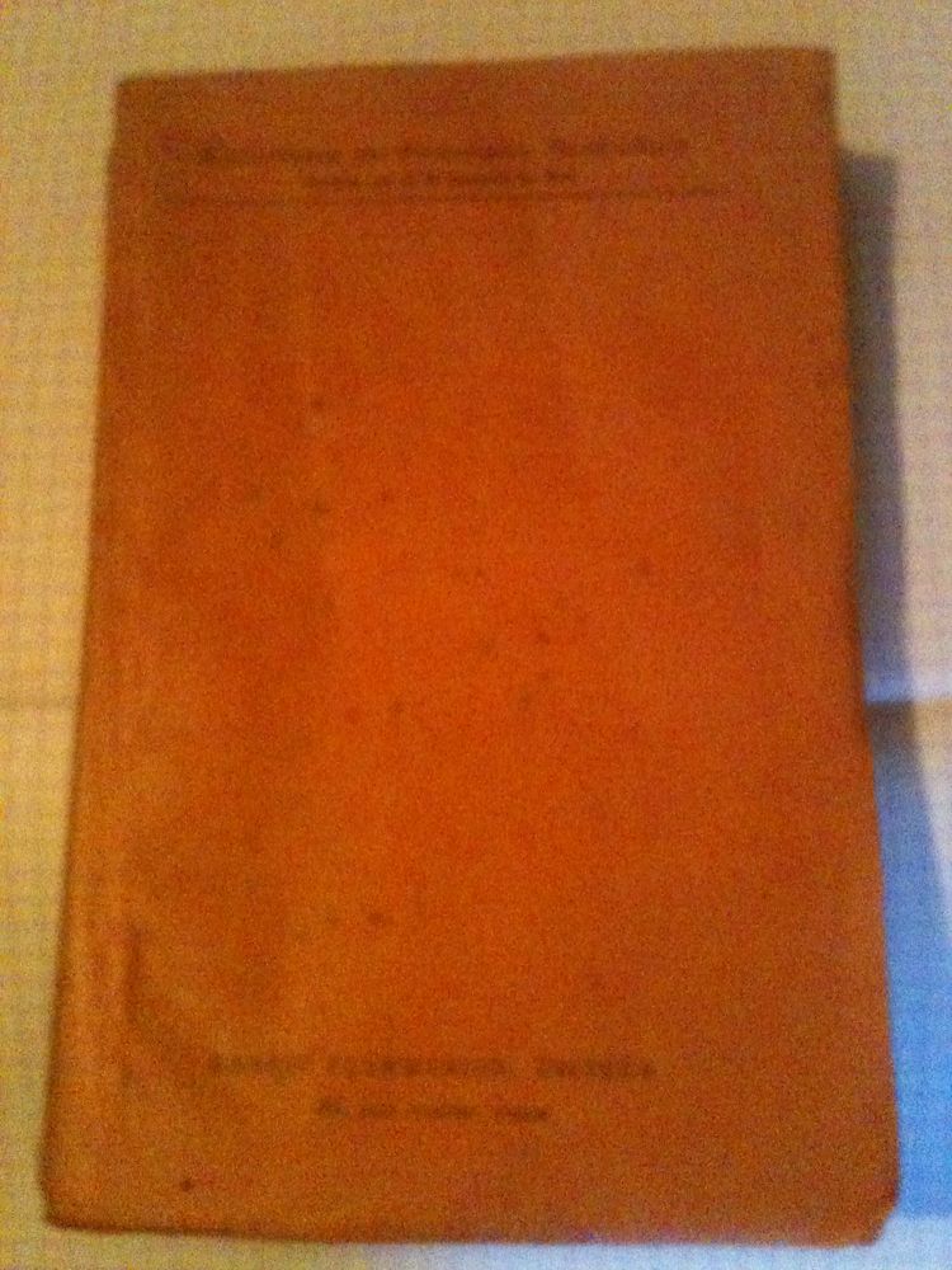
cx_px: 476
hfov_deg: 40.7
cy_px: 635
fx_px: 1283
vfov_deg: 52.6
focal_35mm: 35
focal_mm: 3.85
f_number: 2.8
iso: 1000
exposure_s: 1/10
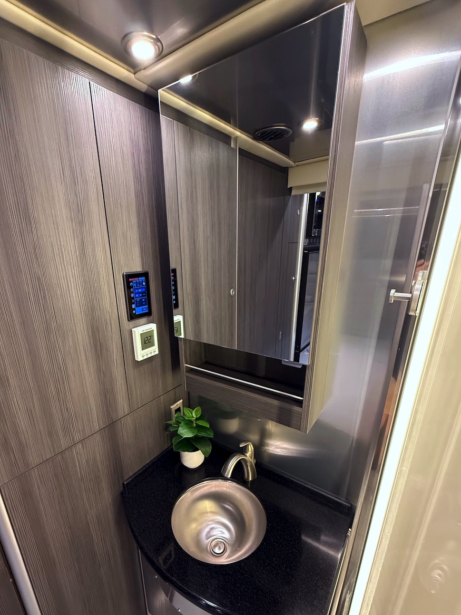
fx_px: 284
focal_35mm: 16
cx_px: 211
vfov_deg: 93.9
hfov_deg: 78.0
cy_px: 348
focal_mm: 2.22
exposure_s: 1/60
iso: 640
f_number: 2.2
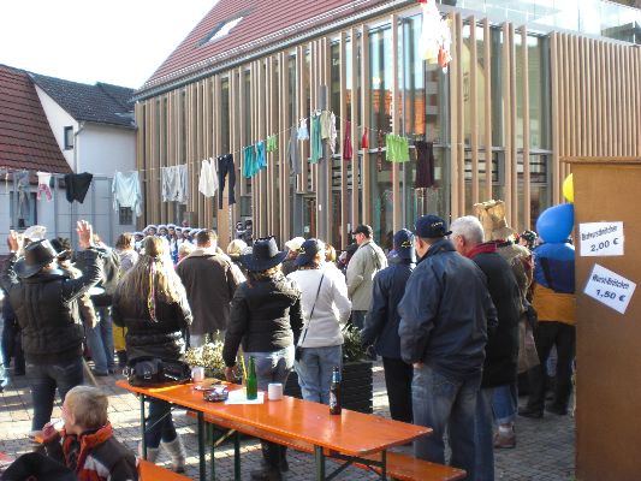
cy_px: 240
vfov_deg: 37.7
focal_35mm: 38
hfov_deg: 49.0
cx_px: 320
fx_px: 704
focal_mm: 6.3
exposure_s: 1/100
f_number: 3.1
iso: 64
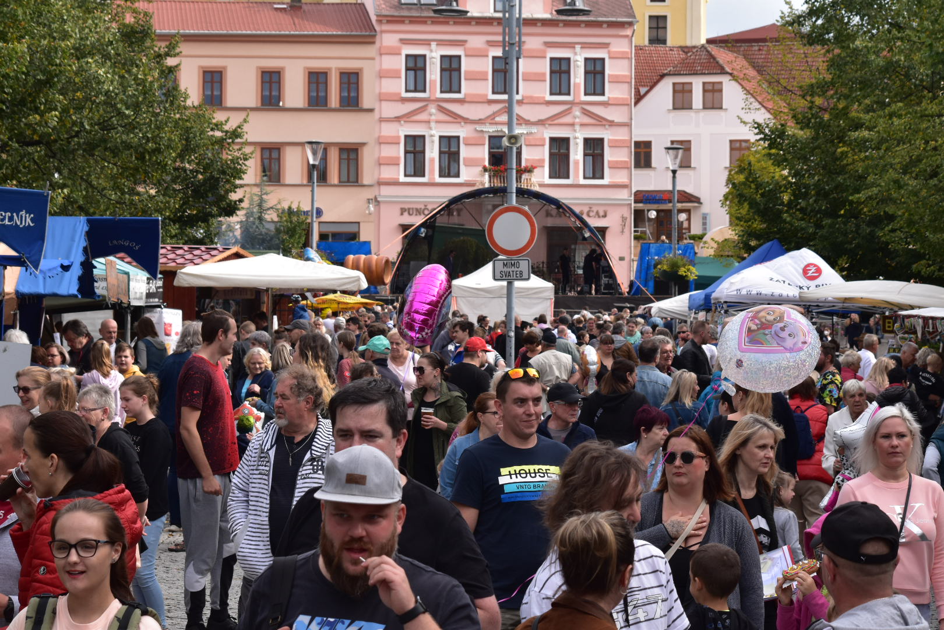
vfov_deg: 13.0
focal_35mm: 105
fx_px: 2753
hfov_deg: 19.5
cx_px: 472
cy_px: 315
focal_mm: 70
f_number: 10
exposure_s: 1/320
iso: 400
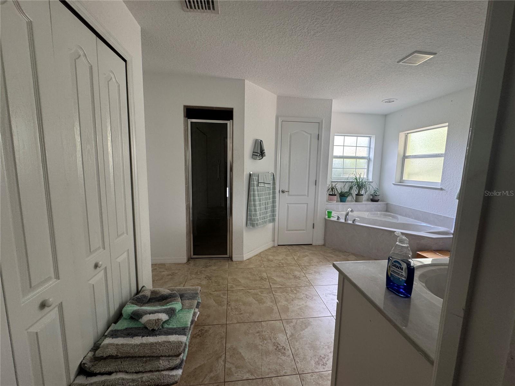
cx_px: 258
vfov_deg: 85.7
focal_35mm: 14
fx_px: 208
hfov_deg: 102.1
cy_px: 193
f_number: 2.2
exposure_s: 1/60
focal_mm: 2.22
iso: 200
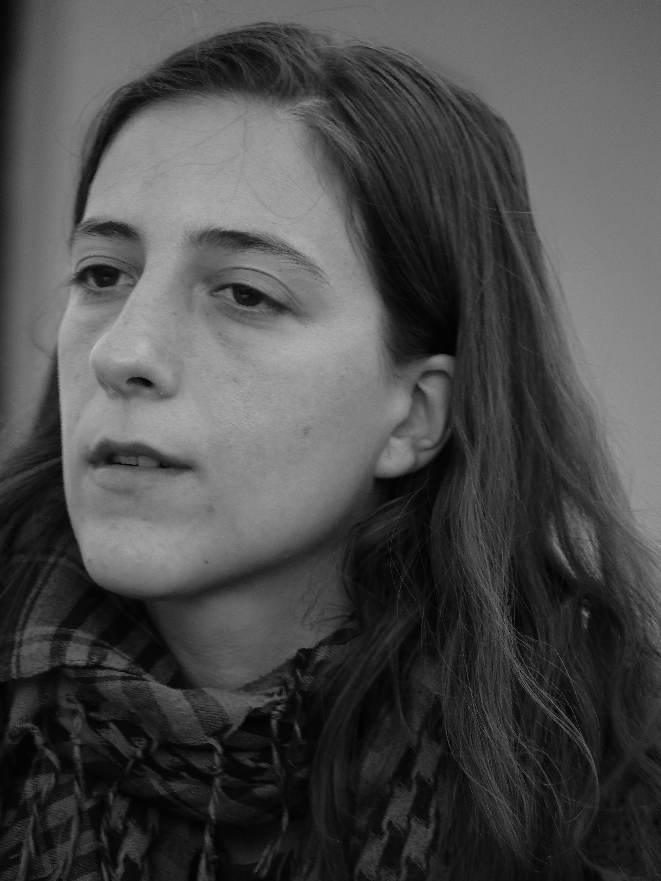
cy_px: 440
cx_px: 330
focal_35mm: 420
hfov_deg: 3.5
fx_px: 10693
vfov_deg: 4.7
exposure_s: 1/80
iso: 200
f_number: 3.7
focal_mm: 88.8
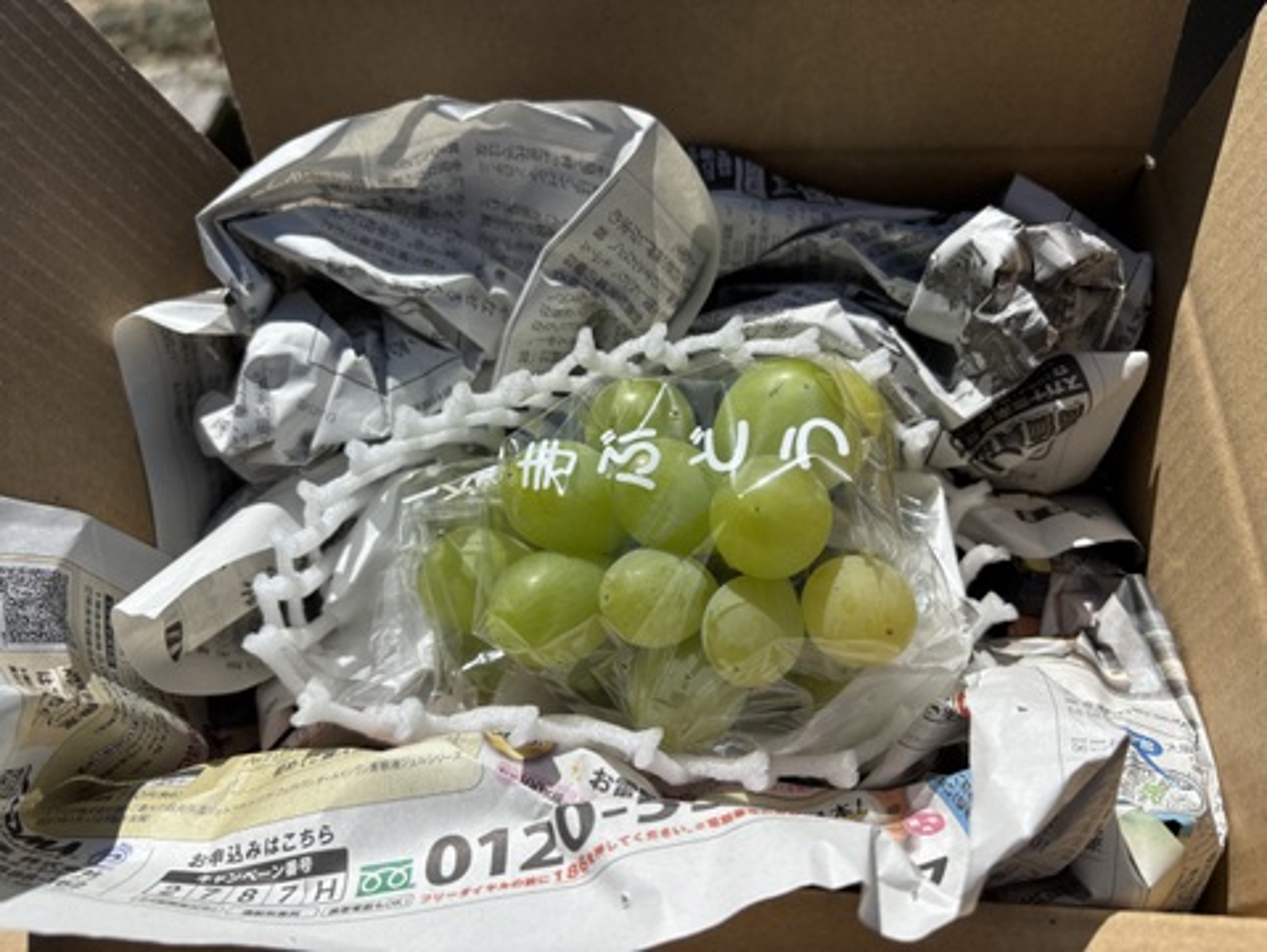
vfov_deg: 53.1
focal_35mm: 26
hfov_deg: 67.3
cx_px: 634
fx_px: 952
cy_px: 476
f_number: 1.6
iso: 50
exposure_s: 1/5618
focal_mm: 5.96
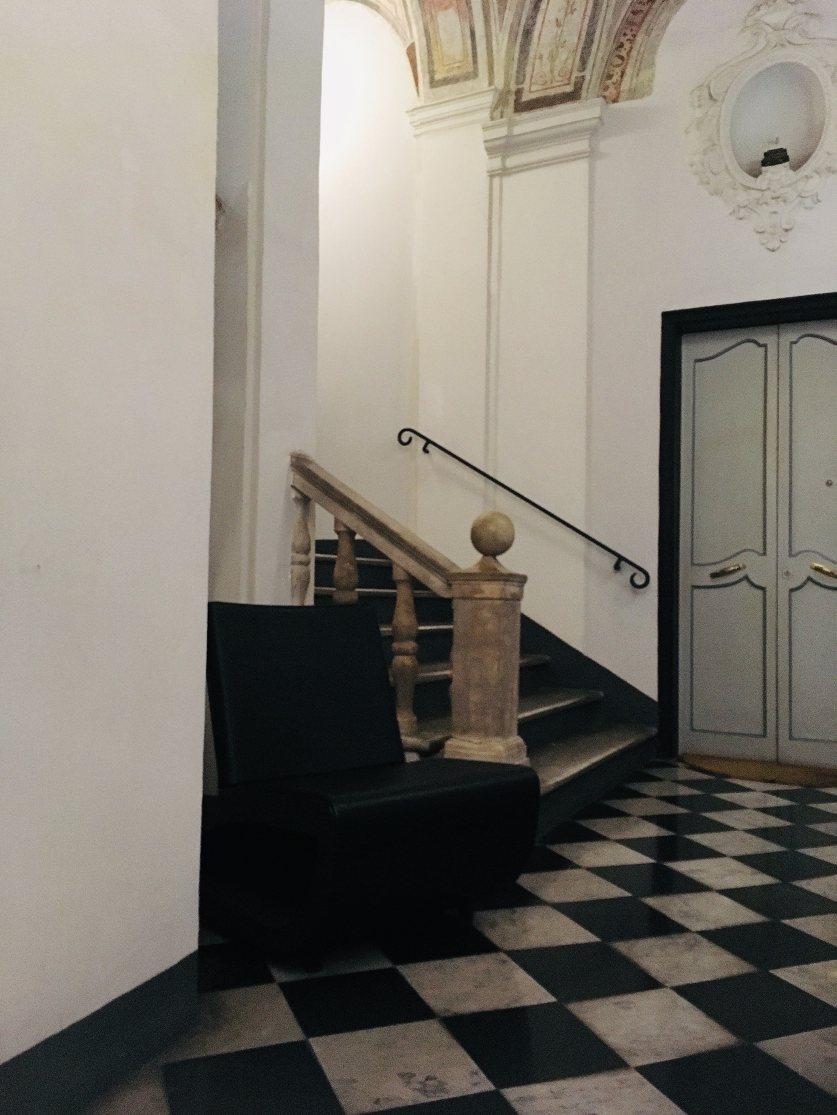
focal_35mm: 29
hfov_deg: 48.2
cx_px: 418
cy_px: 558
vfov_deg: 61.7
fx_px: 935
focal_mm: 4.15
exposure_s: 1/17
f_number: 2.2
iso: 250
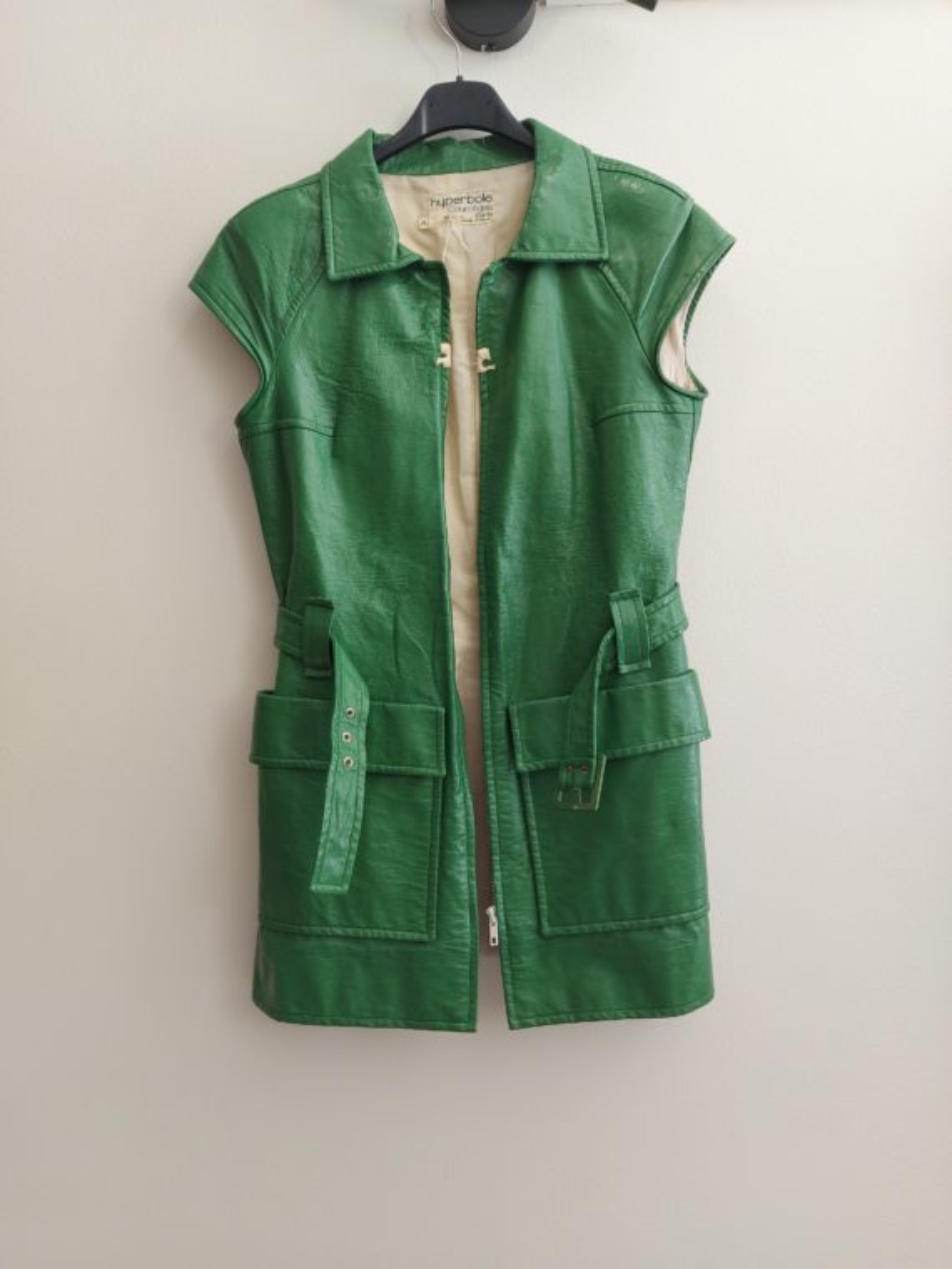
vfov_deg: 71.6
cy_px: 634
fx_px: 880
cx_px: 476
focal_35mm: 24
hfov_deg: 56.8
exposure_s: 1/50
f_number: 1.8
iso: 32
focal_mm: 5.23
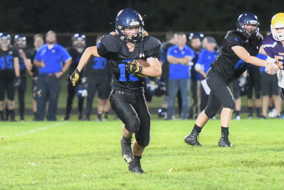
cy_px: 95
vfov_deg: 5.2
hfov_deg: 7.8
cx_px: 142
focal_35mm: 262
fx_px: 2071
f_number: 2.8
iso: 28800
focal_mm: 175
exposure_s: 1/800
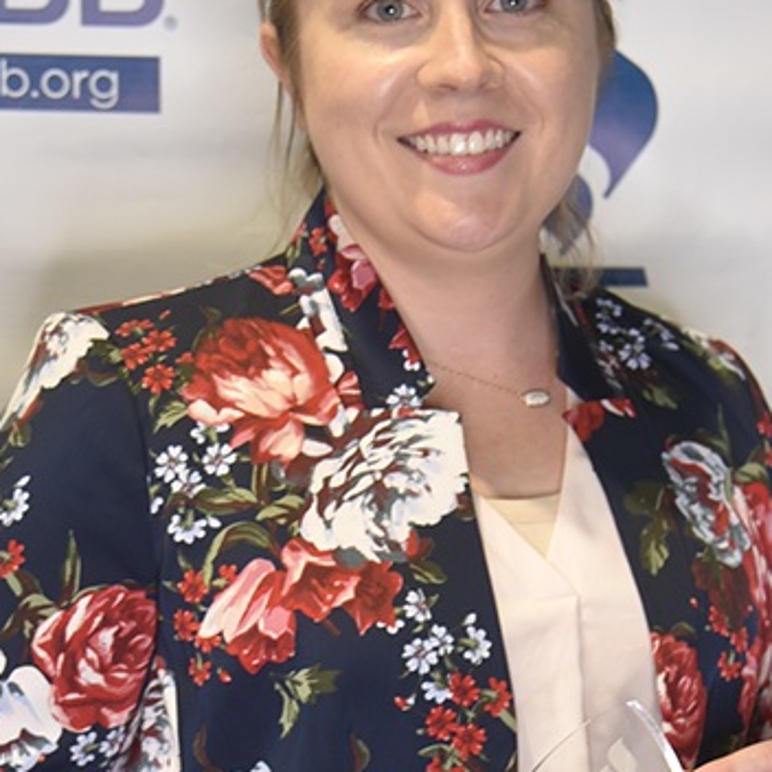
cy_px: 816
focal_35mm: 142
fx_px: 3583
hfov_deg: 12.3
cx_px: 418
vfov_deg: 12.1
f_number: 4
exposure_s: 1/60
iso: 500
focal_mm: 46
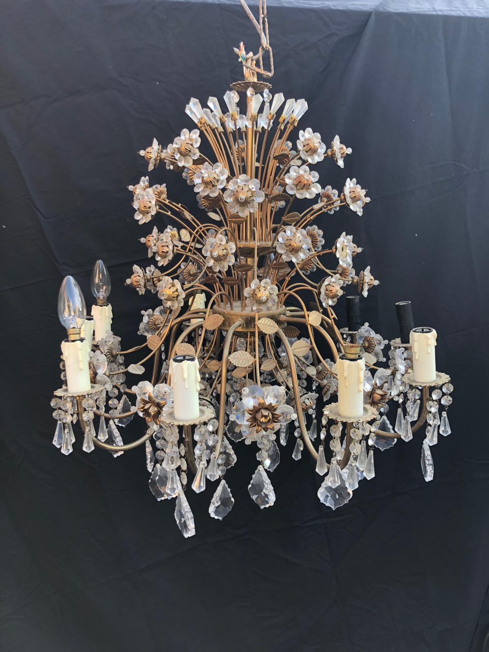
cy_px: 326
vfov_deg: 63.4
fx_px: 527
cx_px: 244
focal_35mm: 28
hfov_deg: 49.7
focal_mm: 3.99
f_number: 1.8
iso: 40
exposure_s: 1/120
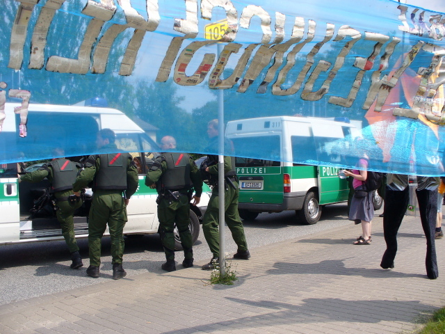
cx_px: 222
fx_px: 476
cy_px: 167
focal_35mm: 37
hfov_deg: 50.1
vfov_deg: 38.7
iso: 80
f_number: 5.6
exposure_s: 1/320
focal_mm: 6.1
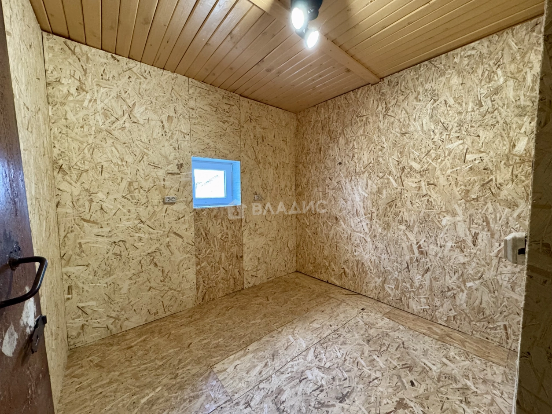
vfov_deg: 85.7
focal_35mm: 14
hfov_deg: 102.1
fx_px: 223
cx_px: 276
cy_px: 207
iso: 500
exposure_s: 1/50
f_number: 2.2
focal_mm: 2.22
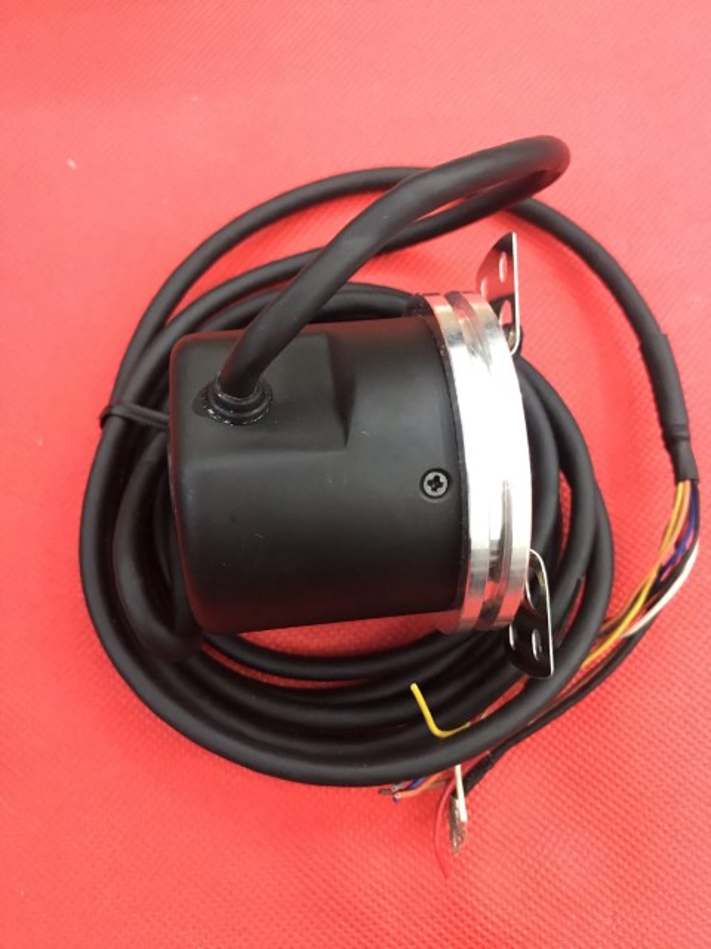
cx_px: 356
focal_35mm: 28
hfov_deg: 49.7
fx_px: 767
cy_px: 474
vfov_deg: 63.4
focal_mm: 3.99
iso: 100
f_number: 1.8
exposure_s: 1/14
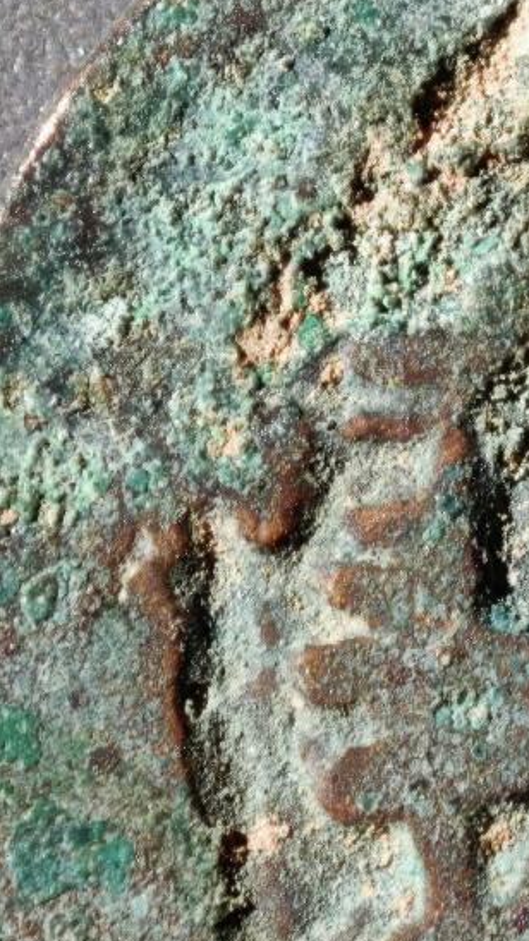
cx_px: 991
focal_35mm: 376
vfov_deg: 5.7
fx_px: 9382
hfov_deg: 3.2
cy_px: 546
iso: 200
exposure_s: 1/100
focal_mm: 9
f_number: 2
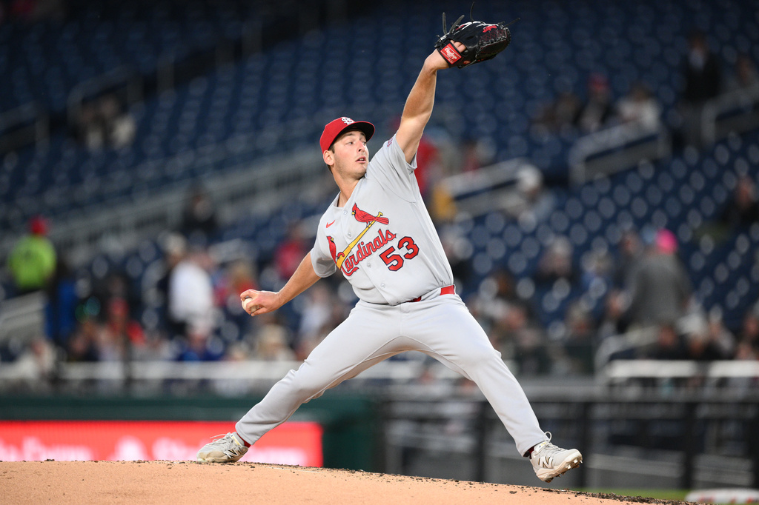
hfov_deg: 5.2
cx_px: 380
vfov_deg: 3.4
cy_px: 252
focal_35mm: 400
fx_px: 8430
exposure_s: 1/2500
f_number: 2.8
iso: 3200
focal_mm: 400
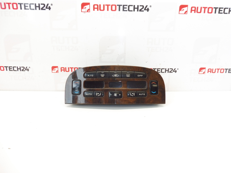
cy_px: 86
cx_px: 116
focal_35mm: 24
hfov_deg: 71.6
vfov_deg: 56.8
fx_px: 160
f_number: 3.5
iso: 200
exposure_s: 1/60
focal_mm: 4.3
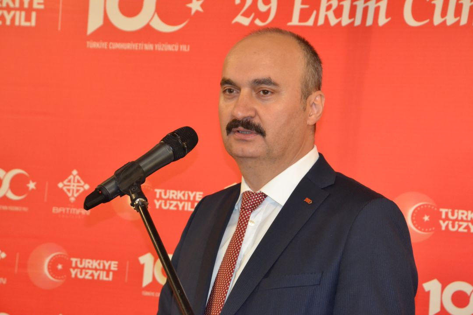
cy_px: 158
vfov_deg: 13.0
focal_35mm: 105
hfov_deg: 19.5
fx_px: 1379
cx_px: 236
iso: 3200
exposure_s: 1/60
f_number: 5.3
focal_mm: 70
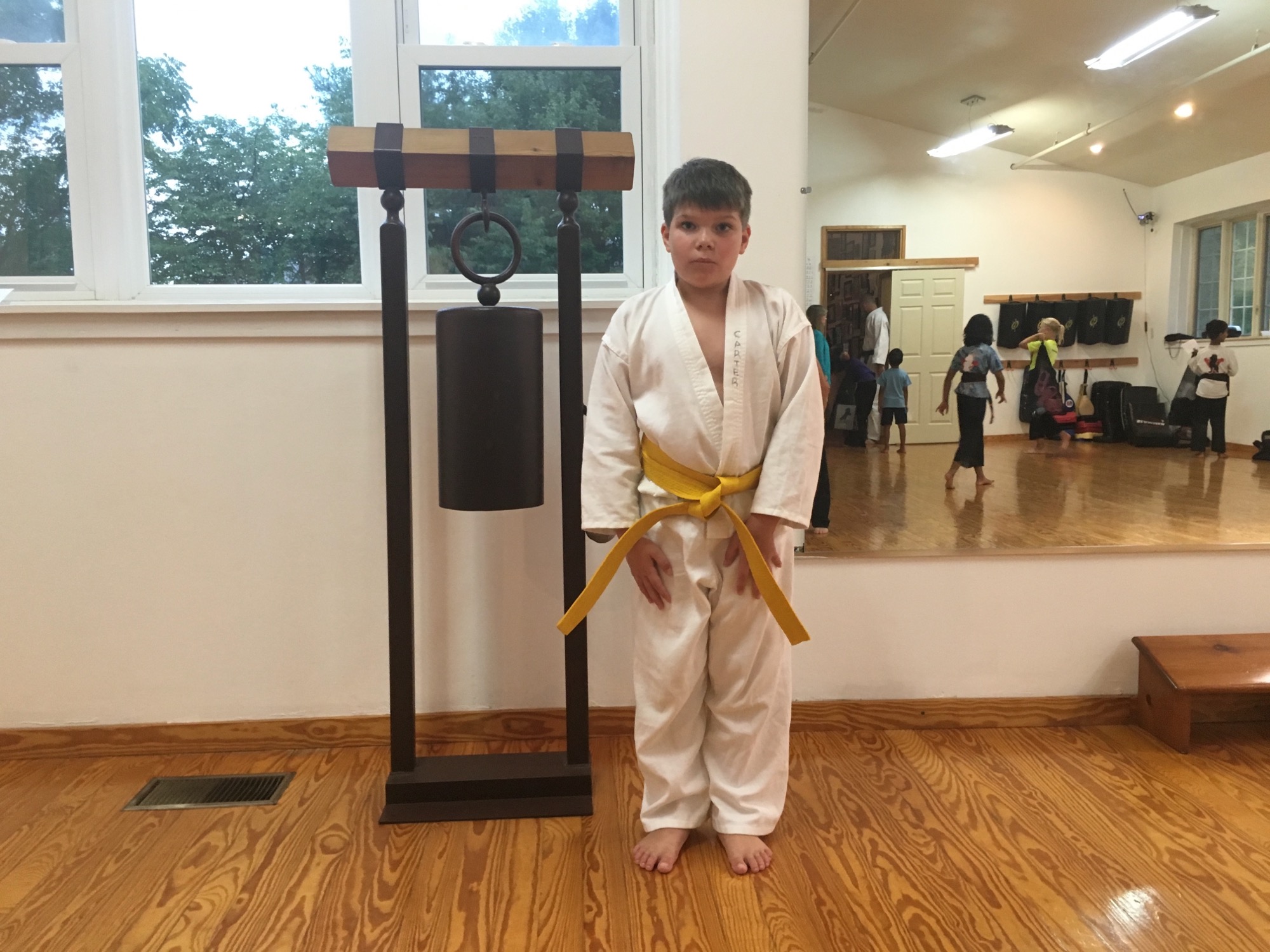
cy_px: 476
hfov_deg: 61.7
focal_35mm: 29
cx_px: 635
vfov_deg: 48.2
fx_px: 1064
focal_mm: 4.15
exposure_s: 1/30
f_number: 2.2
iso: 125
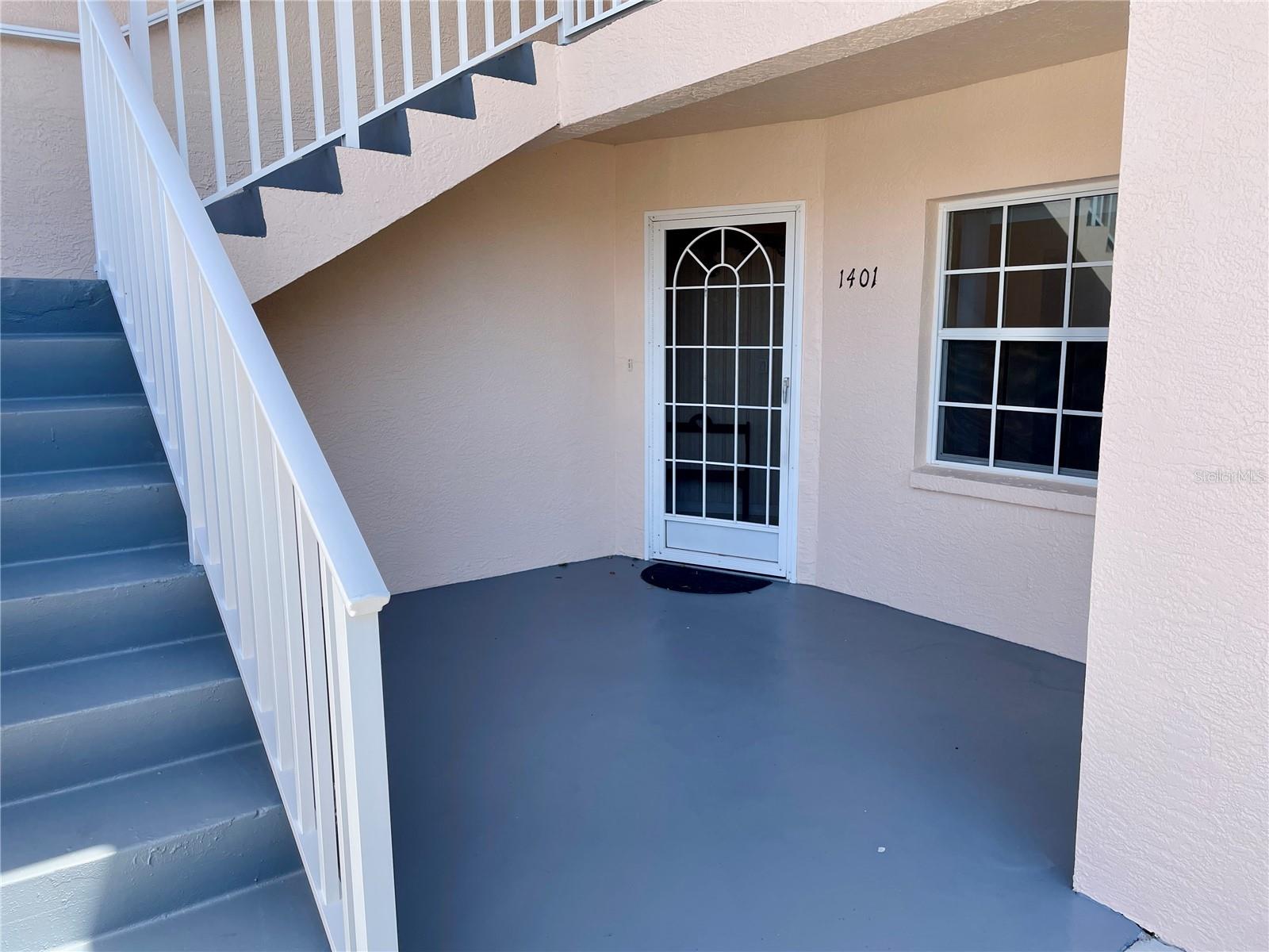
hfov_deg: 67.3
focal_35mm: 26
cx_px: 634
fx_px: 953
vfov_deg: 53.1
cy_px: 476
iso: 32
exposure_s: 1/734
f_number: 1.6
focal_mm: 4.2
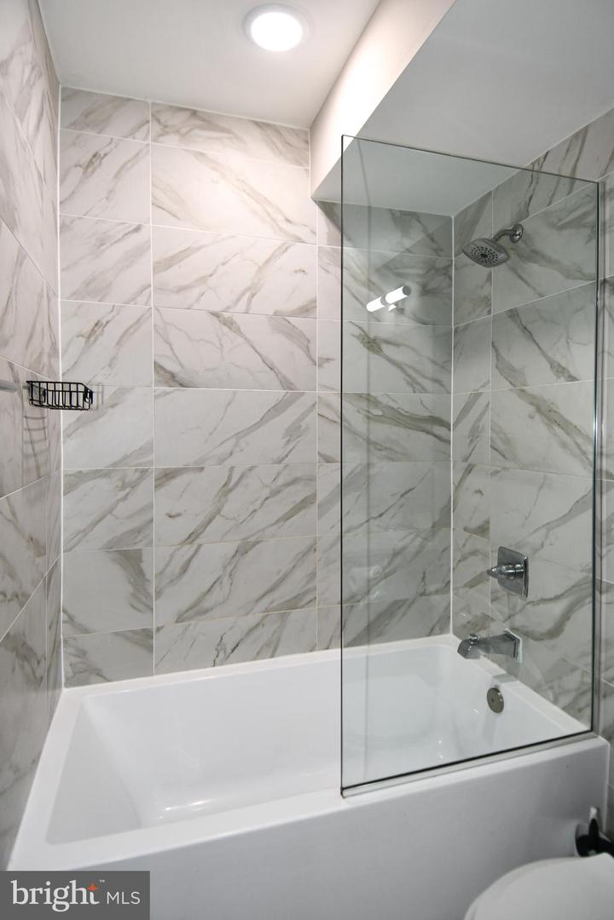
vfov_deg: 90.0
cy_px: 460
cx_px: 307
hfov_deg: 67.4
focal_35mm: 18
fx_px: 460
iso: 280
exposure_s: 1/60
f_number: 4
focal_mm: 12
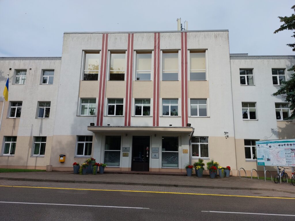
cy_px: 110
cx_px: 148
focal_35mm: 24
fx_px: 205
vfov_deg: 56.8
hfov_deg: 71.6
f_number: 1.8
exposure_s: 1/1717
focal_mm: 5.23
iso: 25
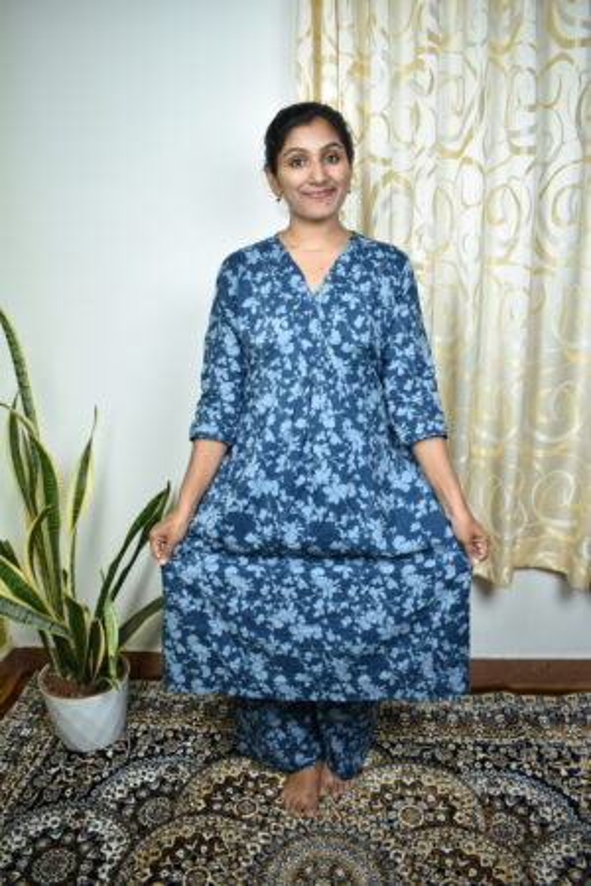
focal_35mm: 27
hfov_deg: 47.9
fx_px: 665
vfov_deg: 67.4
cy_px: 443
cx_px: 296
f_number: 3.5
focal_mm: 18
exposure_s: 1/50
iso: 200
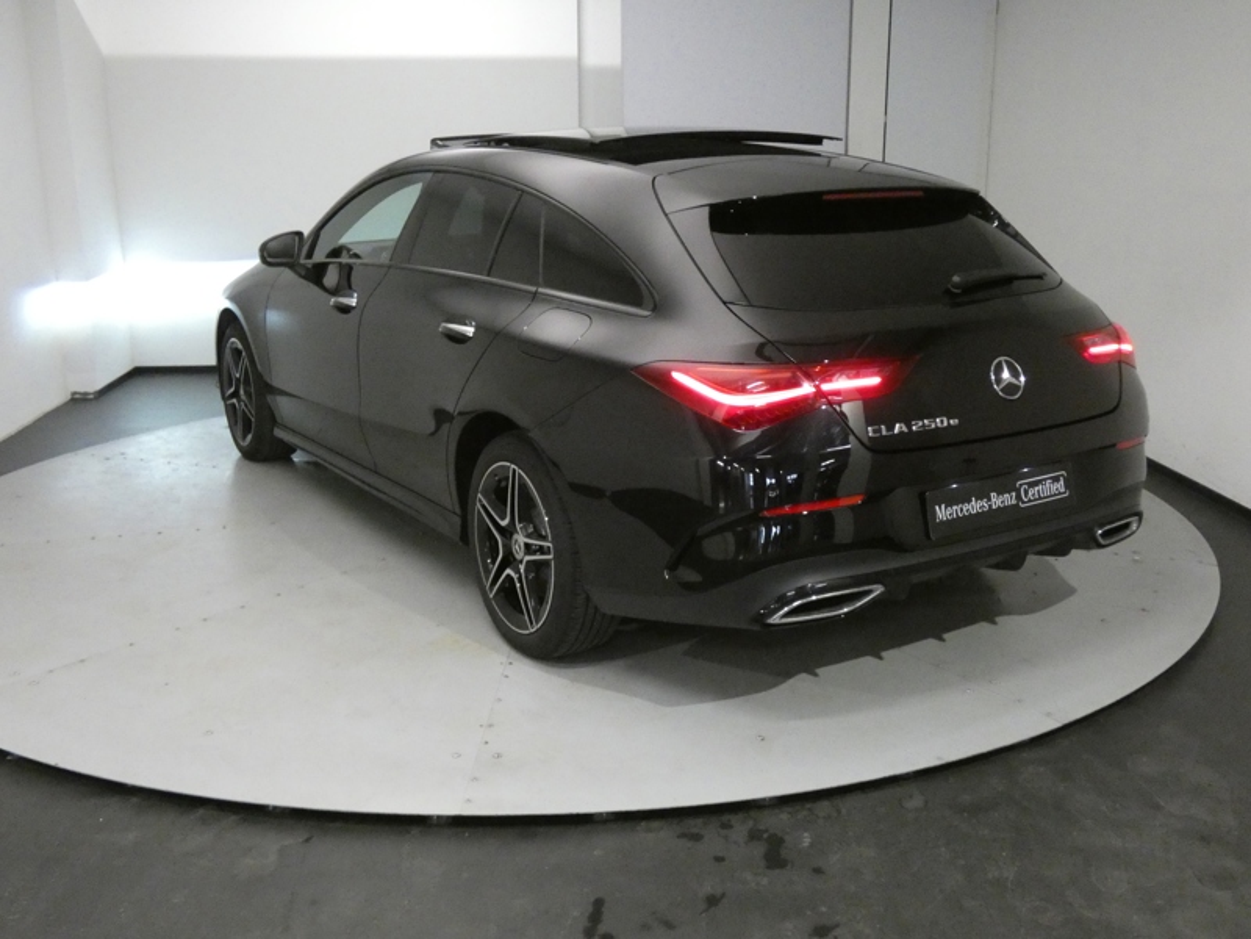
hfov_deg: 52.6
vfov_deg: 40.7
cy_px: 470
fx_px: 1265
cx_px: 626
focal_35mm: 35
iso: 1600
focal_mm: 6.2
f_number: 3.4
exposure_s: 1/125
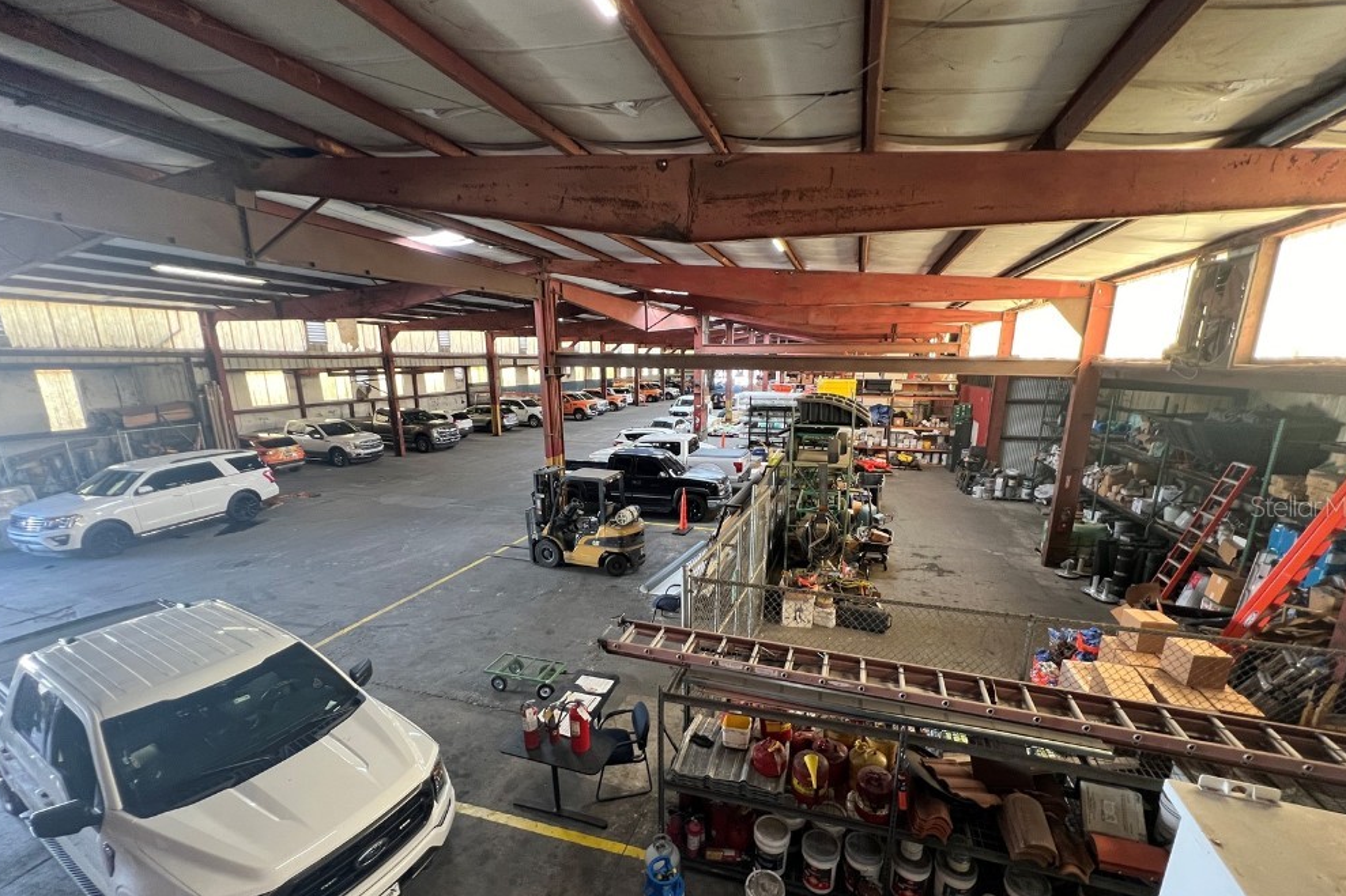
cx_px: 682
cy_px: 506
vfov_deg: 80.8
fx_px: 523
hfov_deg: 104.3
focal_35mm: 14
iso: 250
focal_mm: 1.57
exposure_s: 1/79
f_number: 1.8
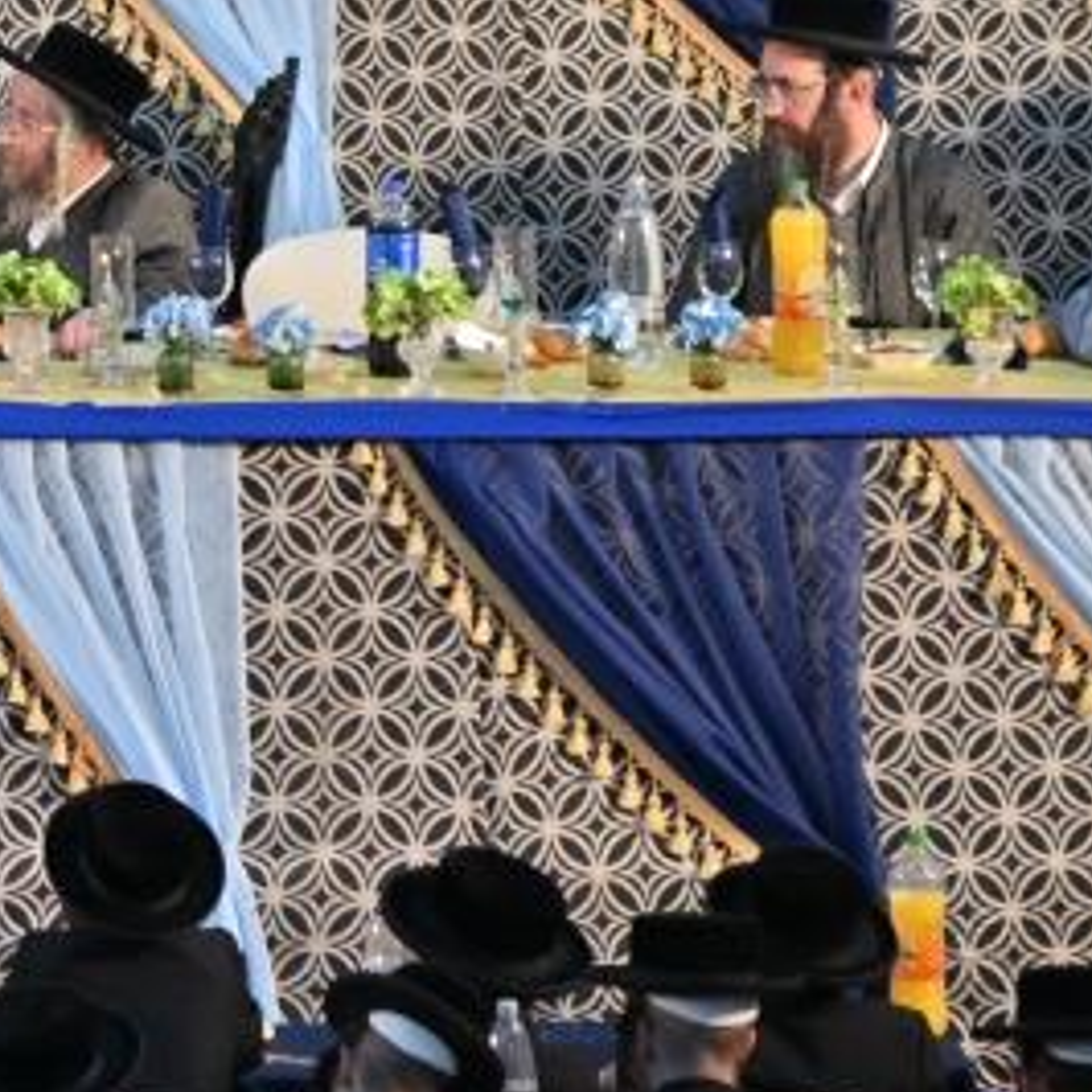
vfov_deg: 4.5
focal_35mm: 392
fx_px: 13991
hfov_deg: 4.4
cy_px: -183
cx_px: -879
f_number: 4
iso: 640
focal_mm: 120
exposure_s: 1/320
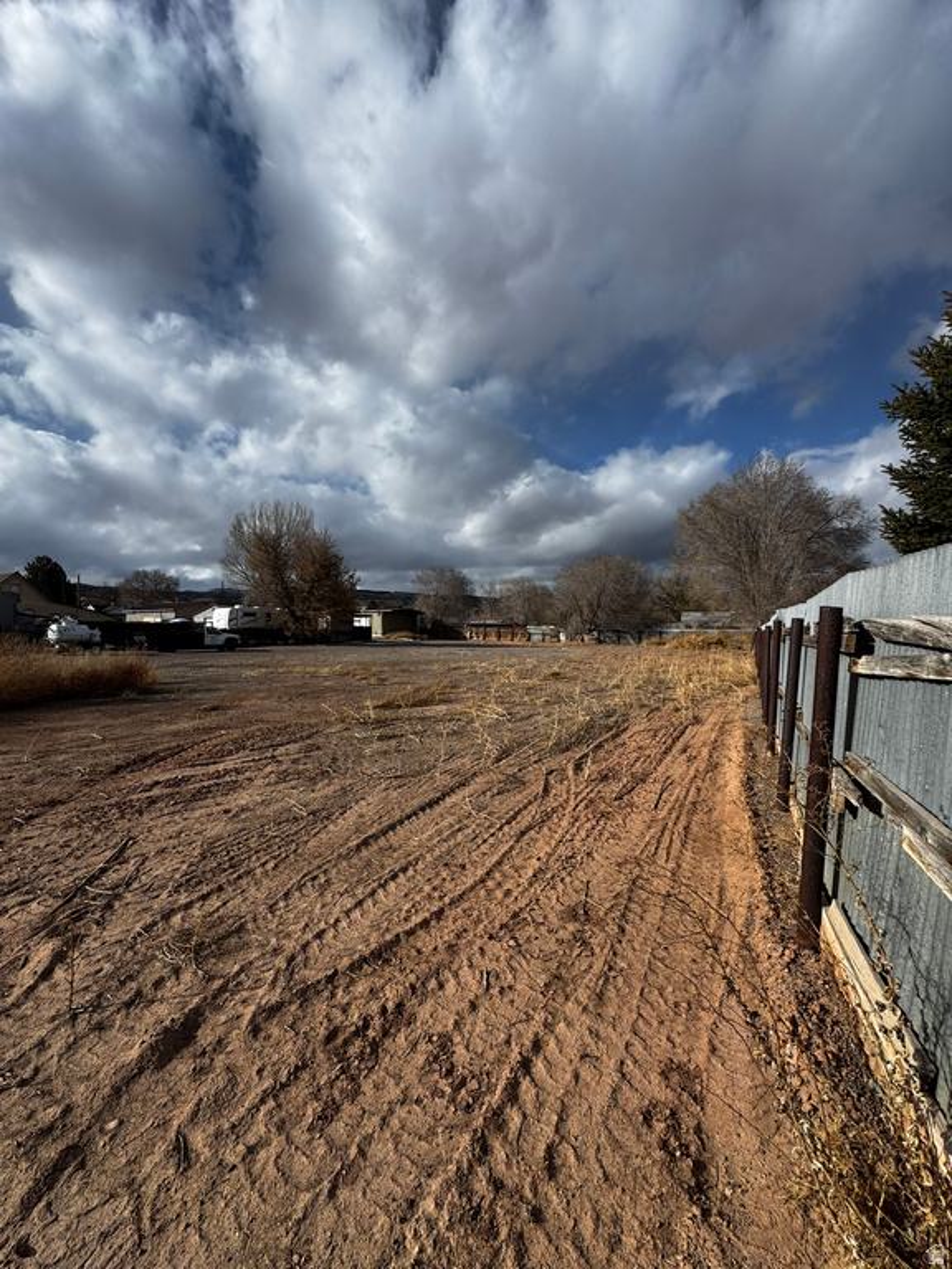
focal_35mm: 14
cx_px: 476
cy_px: 634
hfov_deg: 85.7
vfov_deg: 102.1
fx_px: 513
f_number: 2.2
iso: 50
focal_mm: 2.22
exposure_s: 1/2674
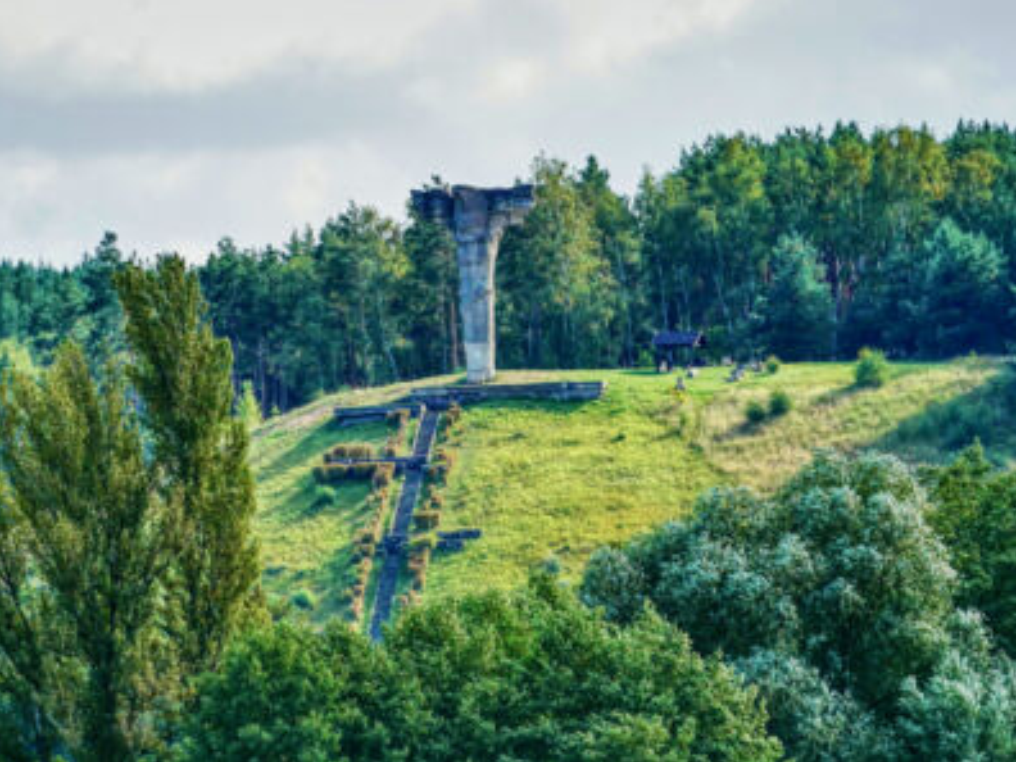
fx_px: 23686
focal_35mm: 807
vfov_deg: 1.8
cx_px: 507
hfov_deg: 2.5
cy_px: 380
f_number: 10
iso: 640
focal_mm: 400
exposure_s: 1/640
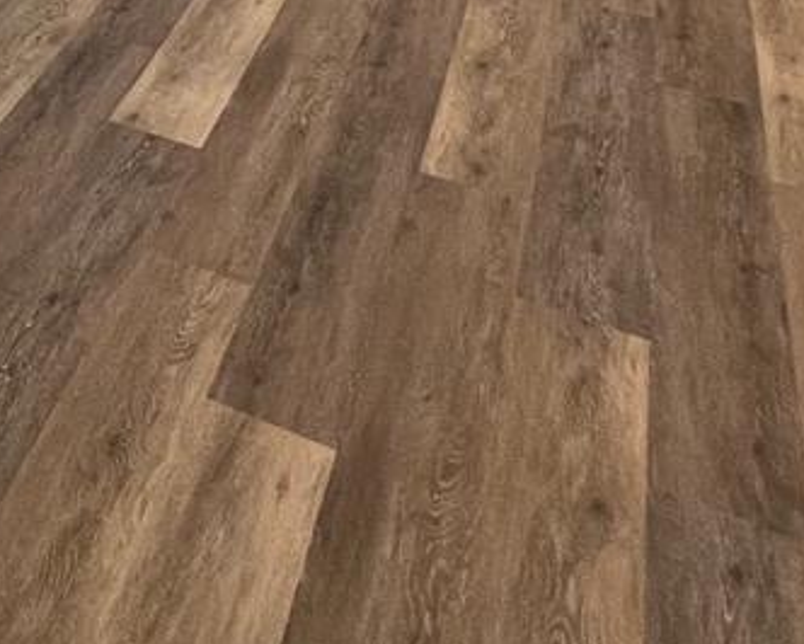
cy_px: -593
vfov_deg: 19.0
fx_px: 1310
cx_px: -310
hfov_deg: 27.1
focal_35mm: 55
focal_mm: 1.57
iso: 125
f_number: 1.8
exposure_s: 1/60
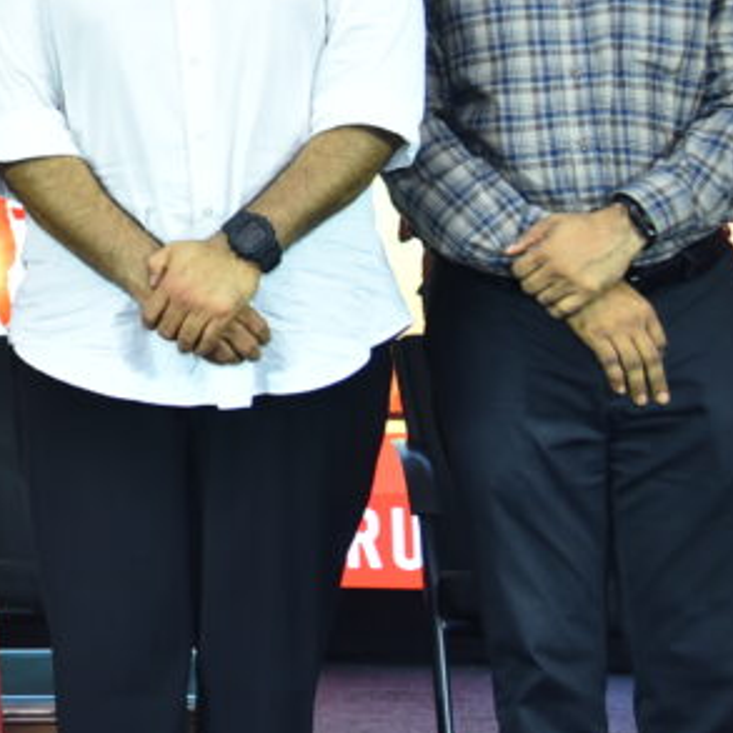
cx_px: -90
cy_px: 111
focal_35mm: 98
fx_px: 2348
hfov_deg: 17.1
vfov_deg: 17.5
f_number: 4
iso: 1250
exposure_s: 1/125
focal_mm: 44
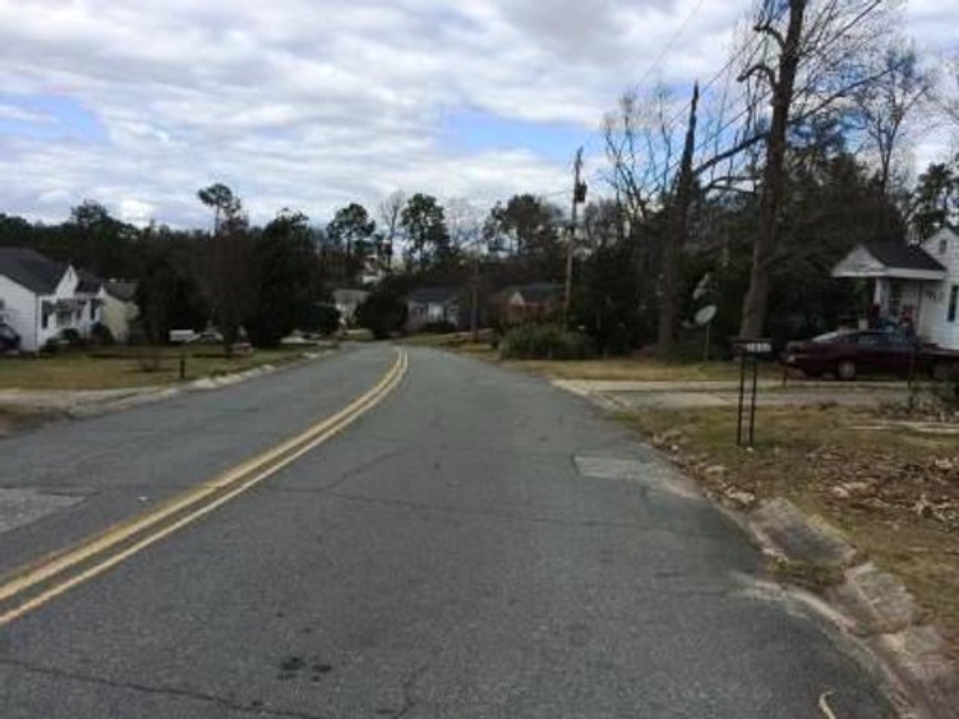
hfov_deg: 61.7
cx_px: 480
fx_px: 803
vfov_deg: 48.2
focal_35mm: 29
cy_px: 360
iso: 32
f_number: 2.2
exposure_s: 1/2415
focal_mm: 4.15
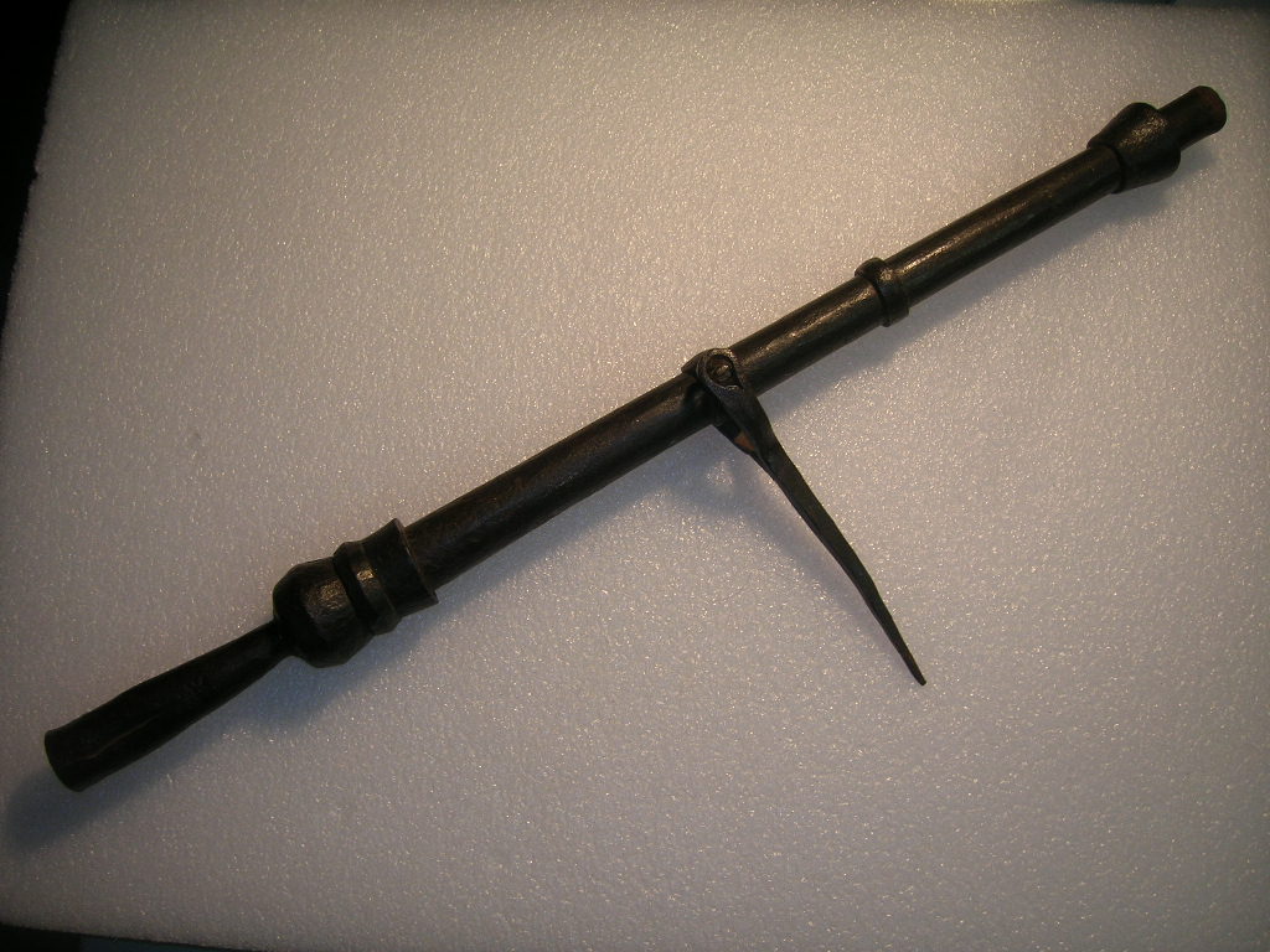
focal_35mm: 34
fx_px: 1247
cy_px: 476
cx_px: 635
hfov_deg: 54.0
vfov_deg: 41.8
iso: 50
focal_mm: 5.7
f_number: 2.9
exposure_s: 1/30
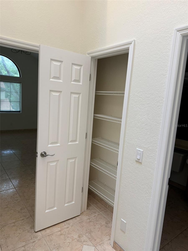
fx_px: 174
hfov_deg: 56.8
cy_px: 126
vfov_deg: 71.6
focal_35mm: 24
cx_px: 94
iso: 200
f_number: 1.78
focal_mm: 6.76
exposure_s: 1/120
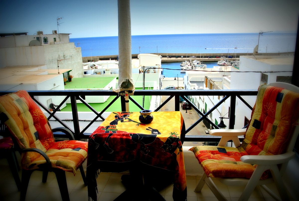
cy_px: 100
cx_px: 150
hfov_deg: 63.6
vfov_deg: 45.1
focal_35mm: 29
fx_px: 241
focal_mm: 11
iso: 100
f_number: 13
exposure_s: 1/60
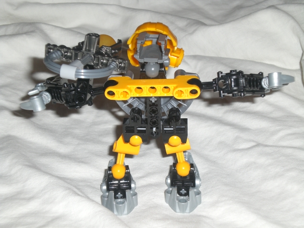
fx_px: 764
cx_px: 152
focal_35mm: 87
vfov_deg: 17.0
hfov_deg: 22.5
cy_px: 114
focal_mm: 14.49
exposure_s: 1/60
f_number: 5
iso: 50
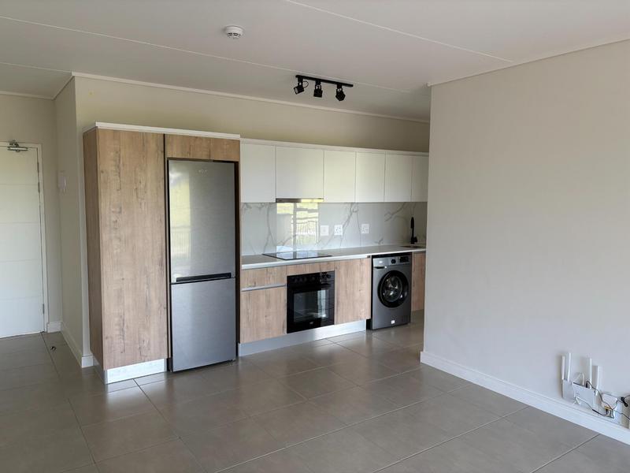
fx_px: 473
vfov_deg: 53.1
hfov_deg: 67.3
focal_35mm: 26
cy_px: 236
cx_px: 315
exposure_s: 1/122
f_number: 1.6
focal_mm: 5.96
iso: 64
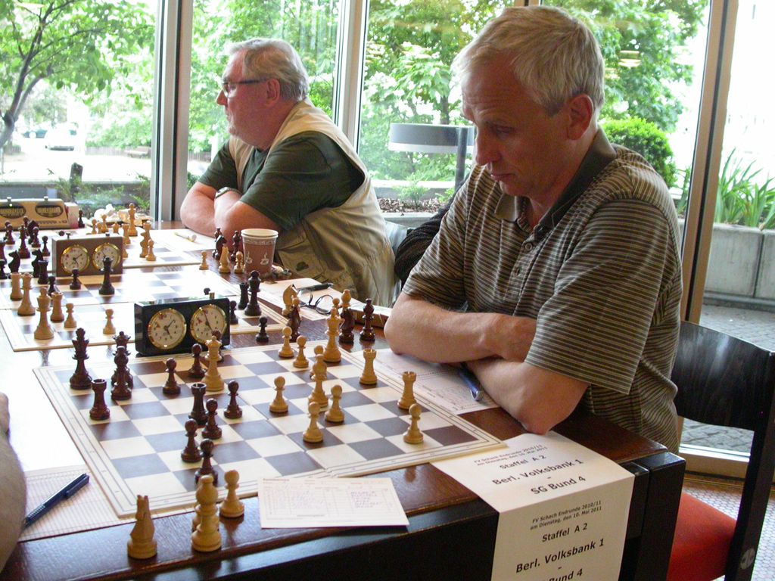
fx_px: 851
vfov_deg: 37.7
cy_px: 290
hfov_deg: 49.0
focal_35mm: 38
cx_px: 388
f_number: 2.6
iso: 400
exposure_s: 1/23.3
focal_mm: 7.85
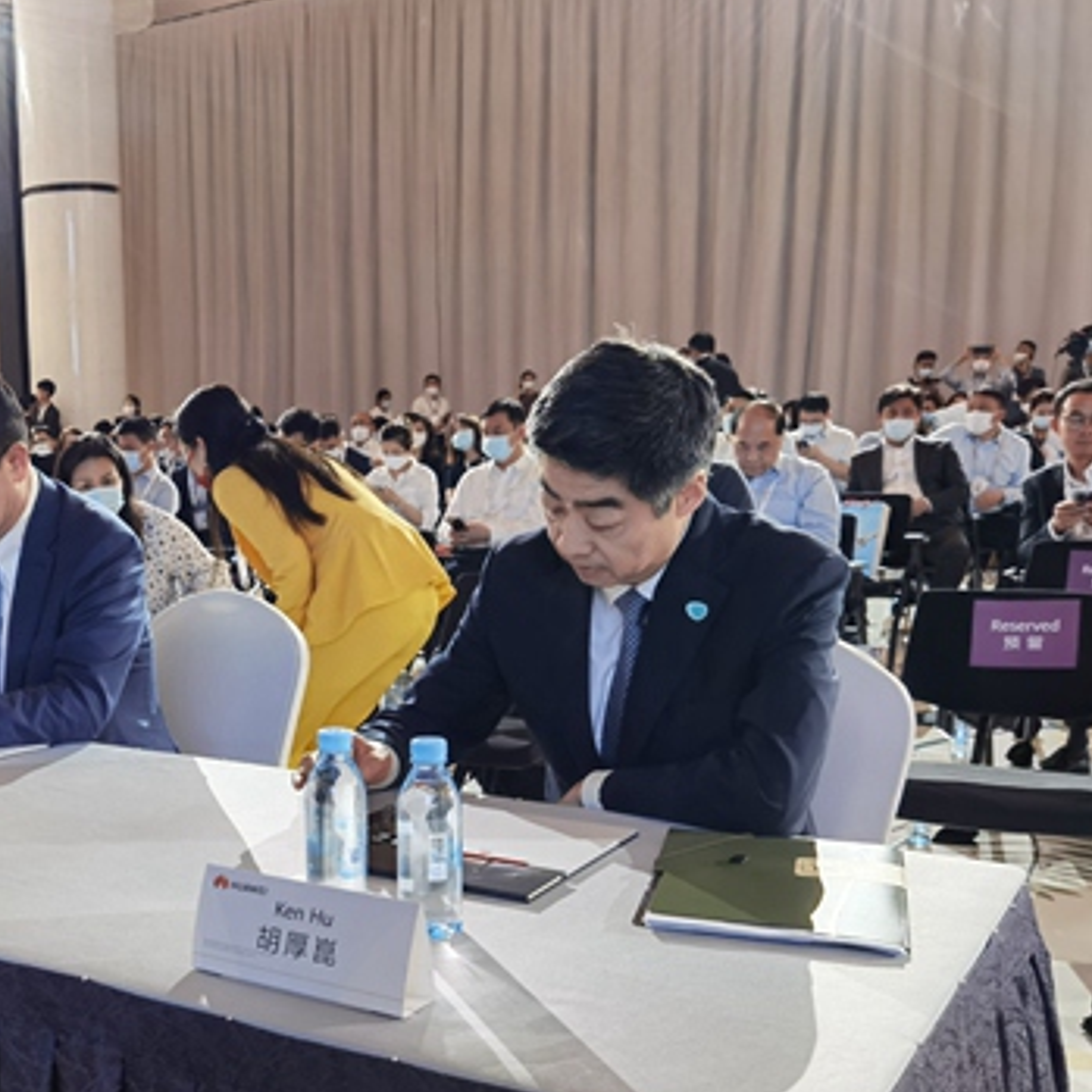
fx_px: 1463
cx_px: 163
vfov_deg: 40.7
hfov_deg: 38.8
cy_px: 679
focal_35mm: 41
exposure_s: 1/60
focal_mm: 6.71
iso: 125
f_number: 1.9
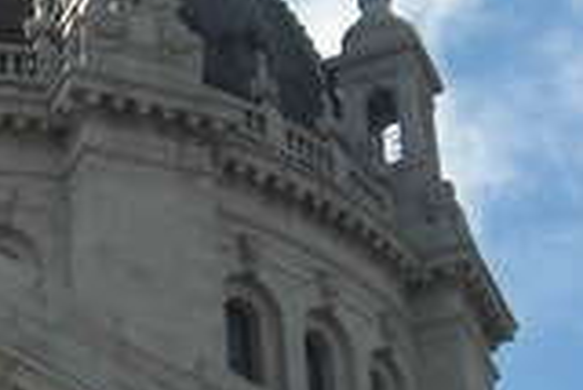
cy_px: 507
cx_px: -361
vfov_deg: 7.5
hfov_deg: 10.8
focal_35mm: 182
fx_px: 2950
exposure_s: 1/201
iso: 64
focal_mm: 5.7
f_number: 5.6
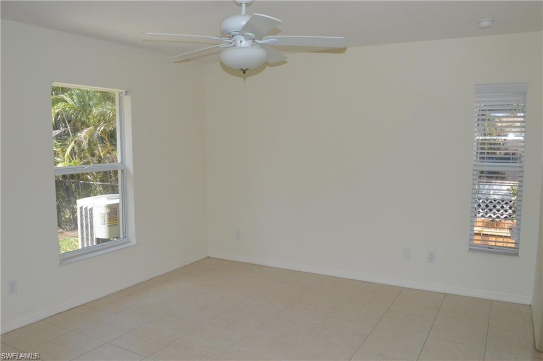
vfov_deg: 47.8
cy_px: 180
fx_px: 407
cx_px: 272
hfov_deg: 67.4
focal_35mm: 27
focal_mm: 18
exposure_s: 1/200
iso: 1600
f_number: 8
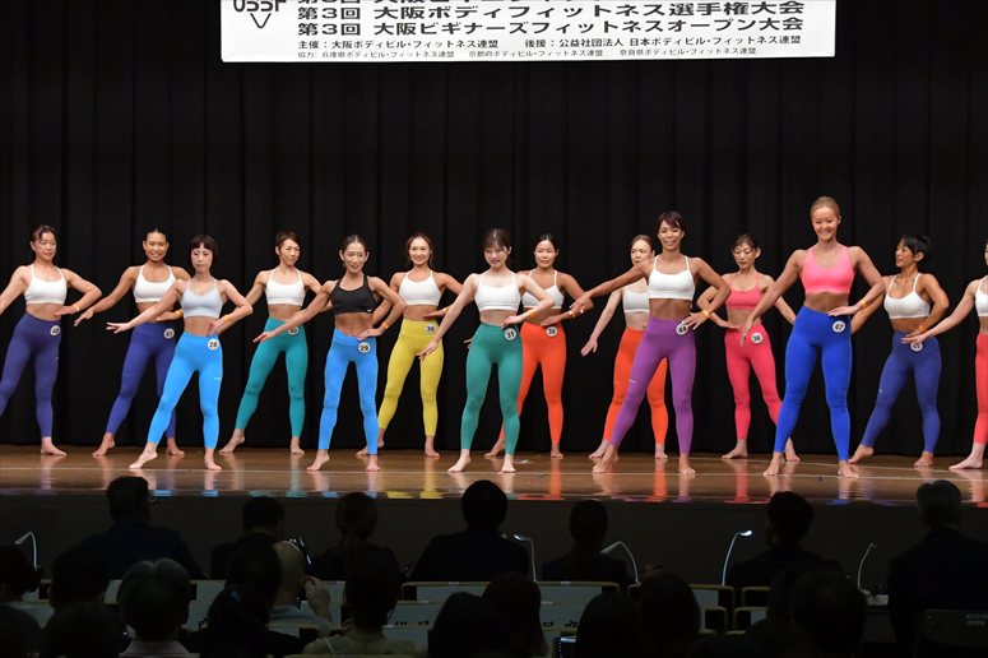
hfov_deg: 20.0
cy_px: 329
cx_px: 494
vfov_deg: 13.4
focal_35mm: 102
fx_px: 2798
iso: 5000
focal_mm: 68
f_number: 5.6
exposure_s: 1/400
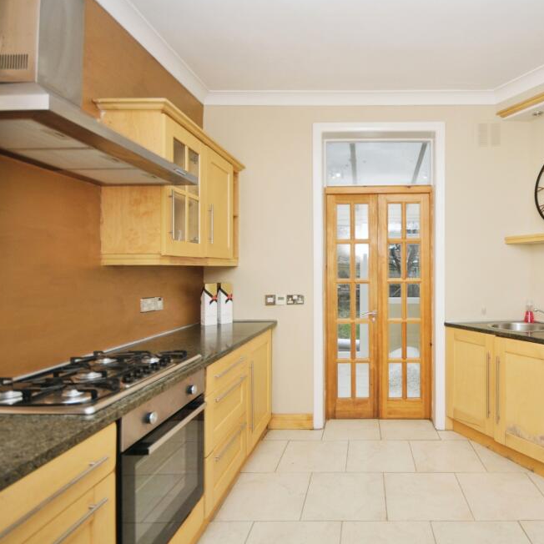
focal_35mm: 20
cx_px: 360
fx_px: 356
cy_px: 261
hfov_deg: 72.7
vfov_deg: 74.8
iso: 200
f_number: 5
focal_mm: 10
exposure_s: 1/60
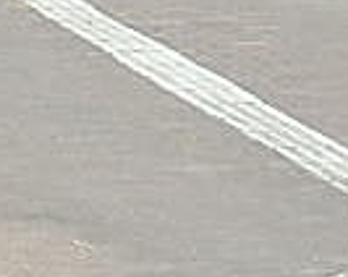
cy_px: -73
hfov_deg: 6.2
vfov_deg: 4.9
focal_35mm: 311
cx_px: -139
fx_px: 3198
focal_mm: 11.7
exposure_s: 1/500
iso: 125
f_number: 5.1
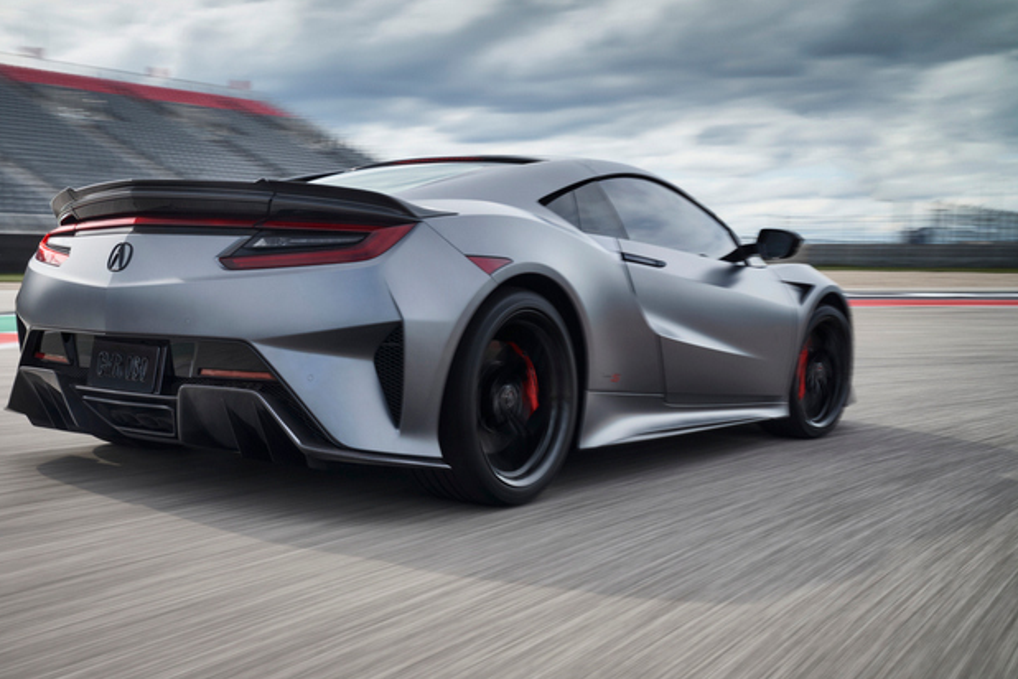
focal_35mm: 44
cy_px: 429
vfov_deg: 30.4
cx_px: 372
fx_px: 1244
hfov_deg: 44.1
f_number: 13
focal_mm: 34
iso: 100
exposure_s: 1/15
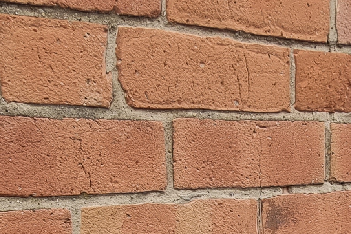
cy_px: 351
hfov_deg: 32.1
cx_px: 274
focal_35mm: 61
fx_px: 595
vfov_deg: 19.4
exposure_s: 1/135
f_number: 2.2
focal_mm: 2.2
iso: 50
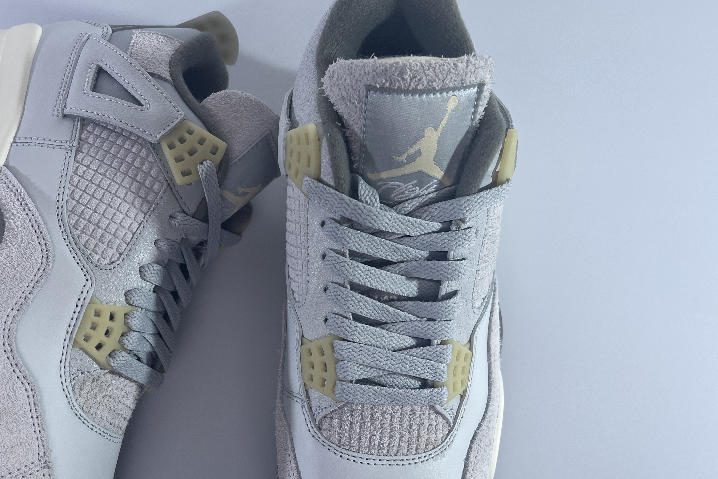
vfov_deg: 35.0
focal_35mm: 38
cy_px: 284
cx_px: 255
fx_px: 758
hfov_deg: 50.0
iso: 50
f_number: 1.5
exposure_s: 1/1280
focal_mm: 5.7
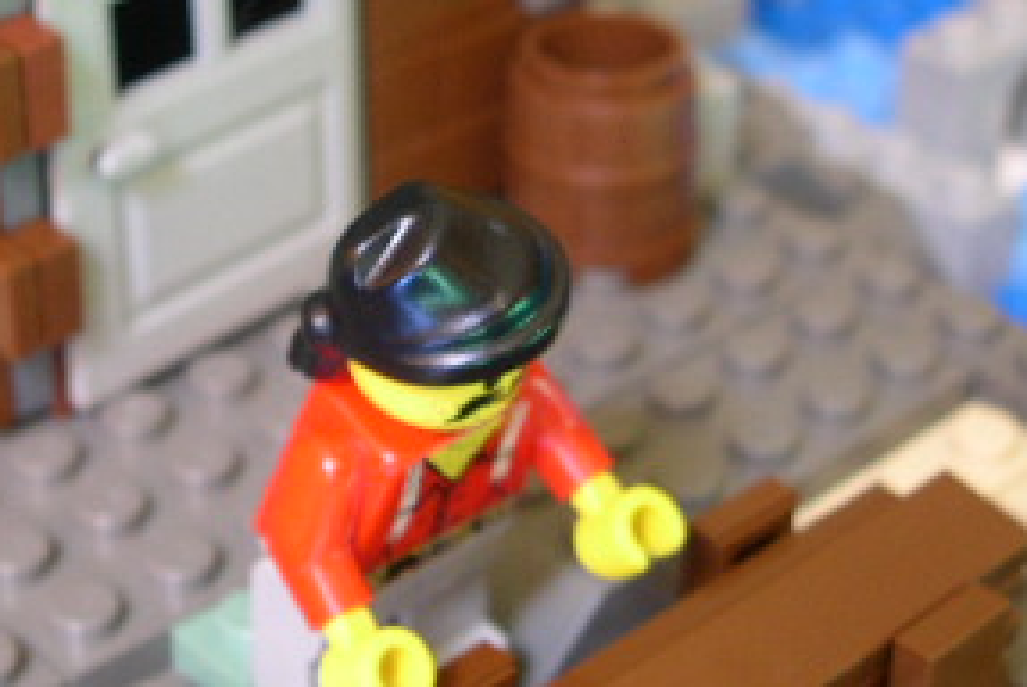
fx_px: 2513
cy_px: 114
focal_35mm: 88
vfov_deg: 15.4
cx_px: 265
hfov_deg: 22.9
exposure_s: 1/5.9
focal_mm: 8
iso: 100
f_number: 2.8
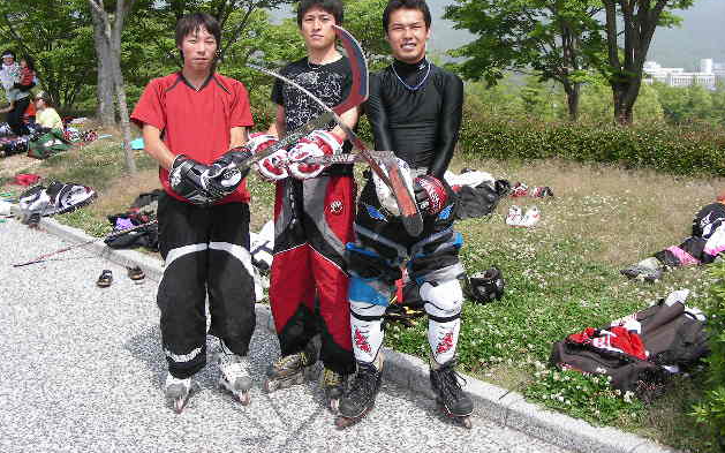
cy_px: 178
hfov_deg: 48.2
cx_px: 361
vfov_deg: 31.1
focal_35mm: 41
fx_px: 810
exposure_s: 1/257
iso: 50
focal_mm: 6.3
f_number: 4
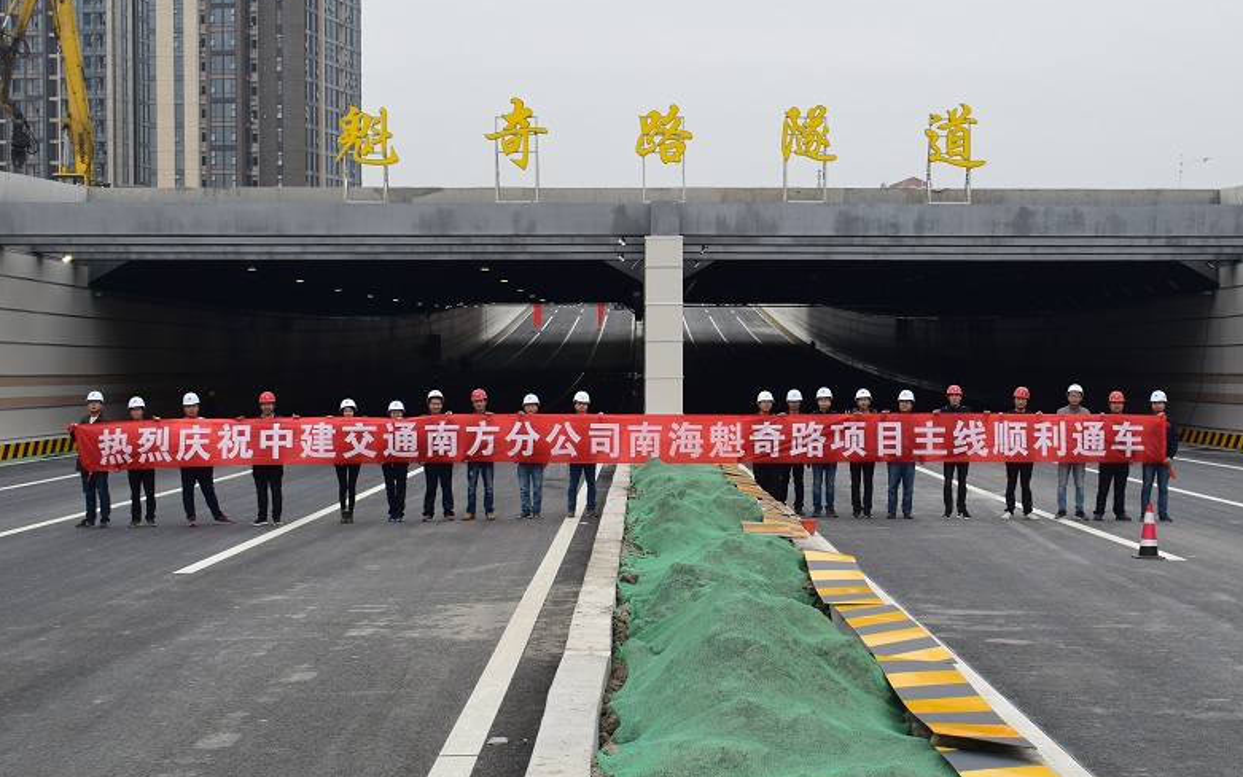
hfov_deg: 37.1
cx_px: 689
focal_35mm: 55
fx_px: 1849
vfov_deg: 23.7
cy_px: 379
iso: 400
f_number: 9
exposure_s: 1/160
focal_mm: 31
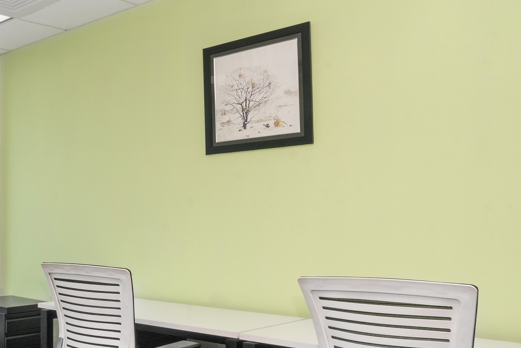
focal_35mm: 39
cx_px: -6
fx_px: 564
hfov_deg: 42.4
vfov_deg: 33.4
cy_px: 271
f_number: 14
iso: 400
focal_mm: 16
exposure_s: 1/160
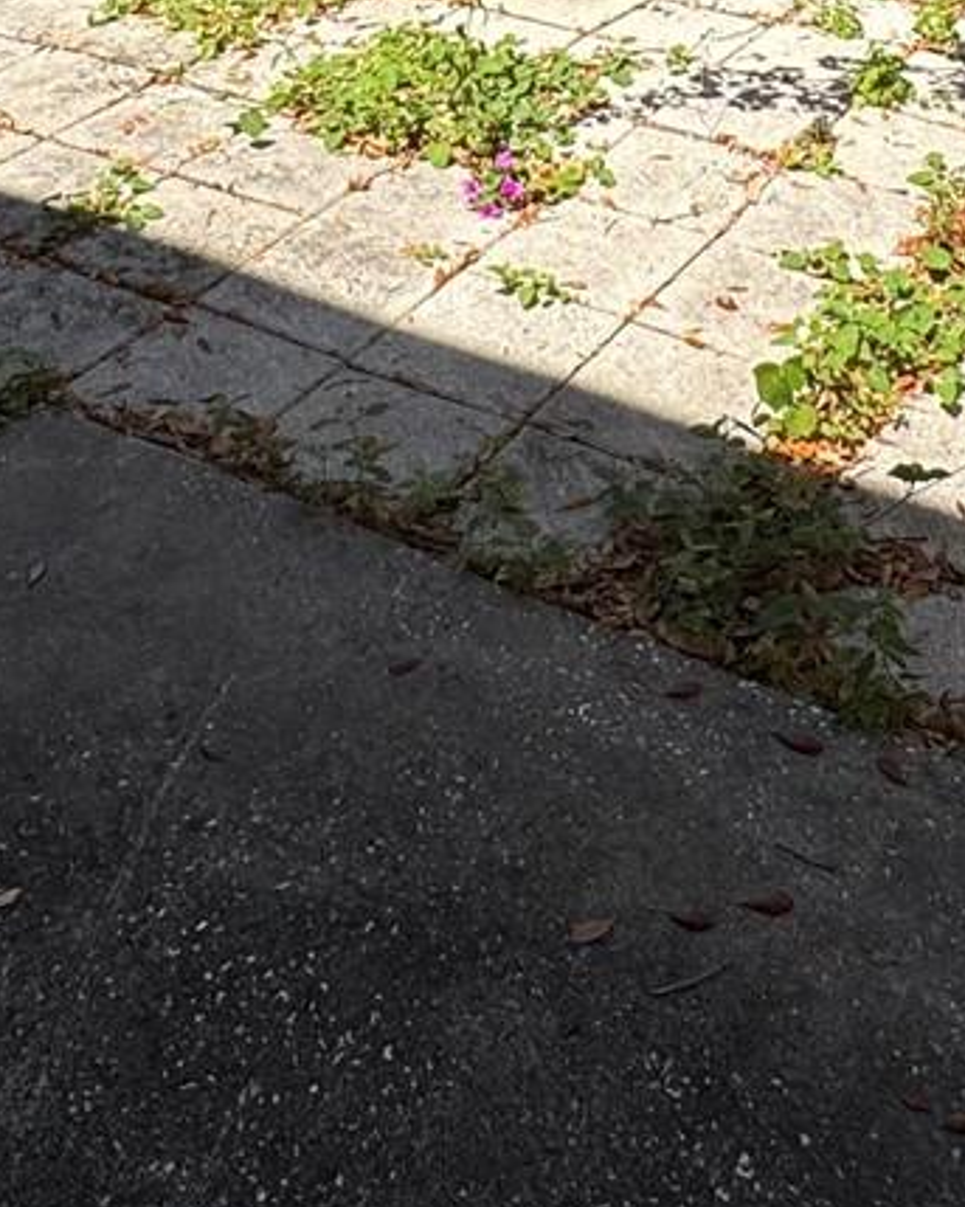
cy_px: -307
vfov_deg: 30.2
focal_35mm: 51
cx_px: 613
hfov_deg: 29.5
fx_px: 1821
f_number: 2.2
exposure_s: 1/1395
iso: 50
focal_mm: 2.22
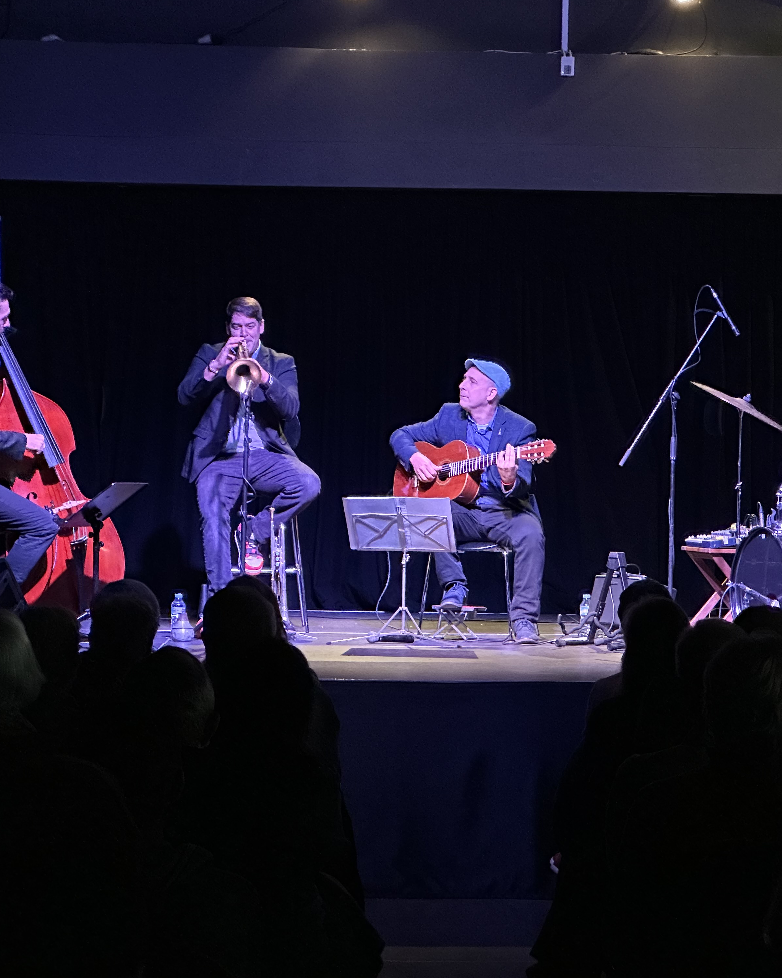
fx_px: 2922
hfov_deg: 15.2
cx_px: 480
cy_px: 489
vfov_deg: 19.0
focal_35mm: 101
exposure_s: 1/33
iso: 1600
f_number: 2.8
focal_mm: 9
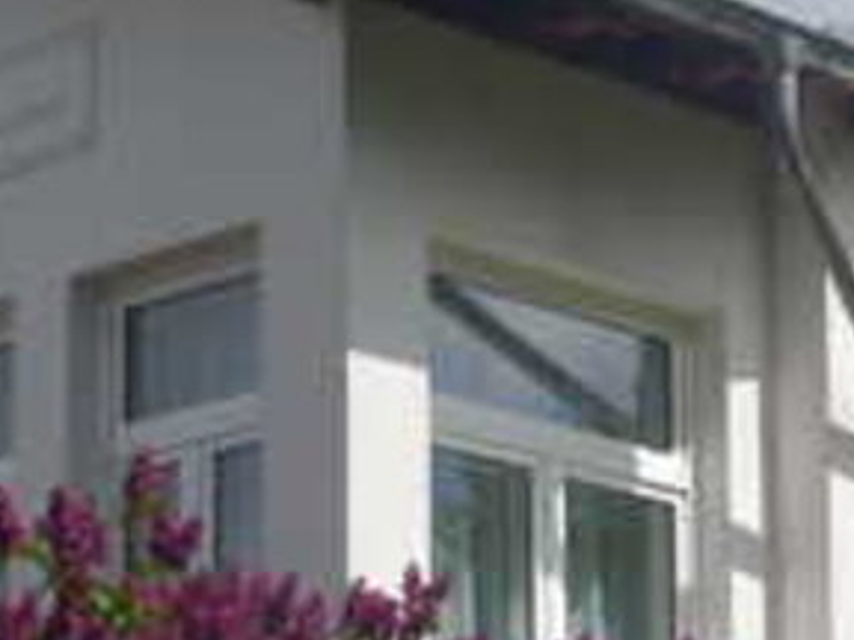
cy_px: 839
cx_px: 225
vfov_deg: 8.4
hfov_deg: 11.3
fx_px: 4317
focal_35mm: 175
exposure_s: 1/640
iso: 80
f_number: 5
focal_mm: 7.5
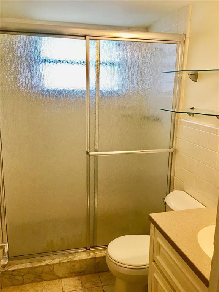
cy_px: 146
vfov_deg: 58.4
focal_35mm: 31
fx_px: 261
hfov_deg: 45.4
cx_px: 110
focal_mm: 3.3
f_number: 2.4
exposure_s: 1/30
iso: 25
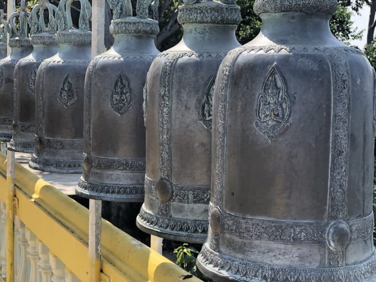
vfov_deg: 25.7
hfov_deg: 33.8
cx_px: 188
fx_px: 619
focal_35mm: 57
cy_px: 141
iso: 20
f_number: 2.8
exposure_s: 1/231
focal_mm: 6.6
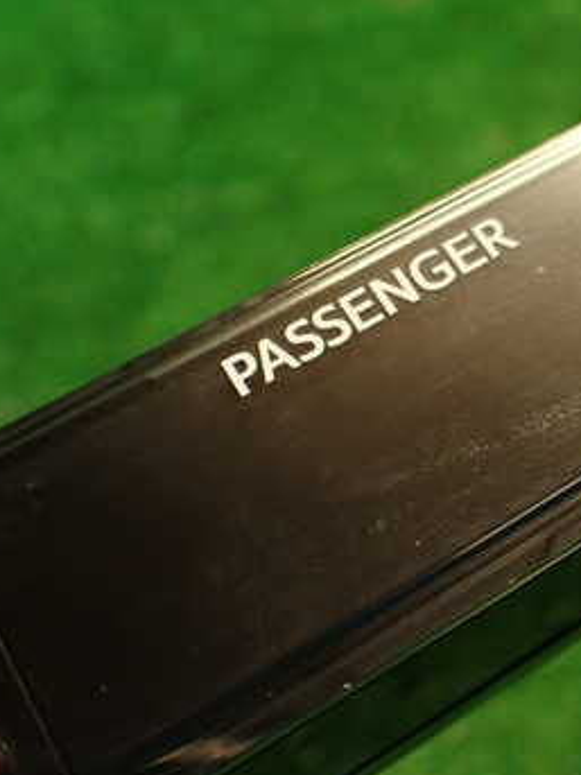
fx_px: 1254
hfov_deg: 25.5
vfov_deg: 34.3
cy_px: 341
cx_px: 497
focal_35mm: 56
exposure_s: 1/30
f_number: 2.4
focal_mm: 5.79
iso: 250
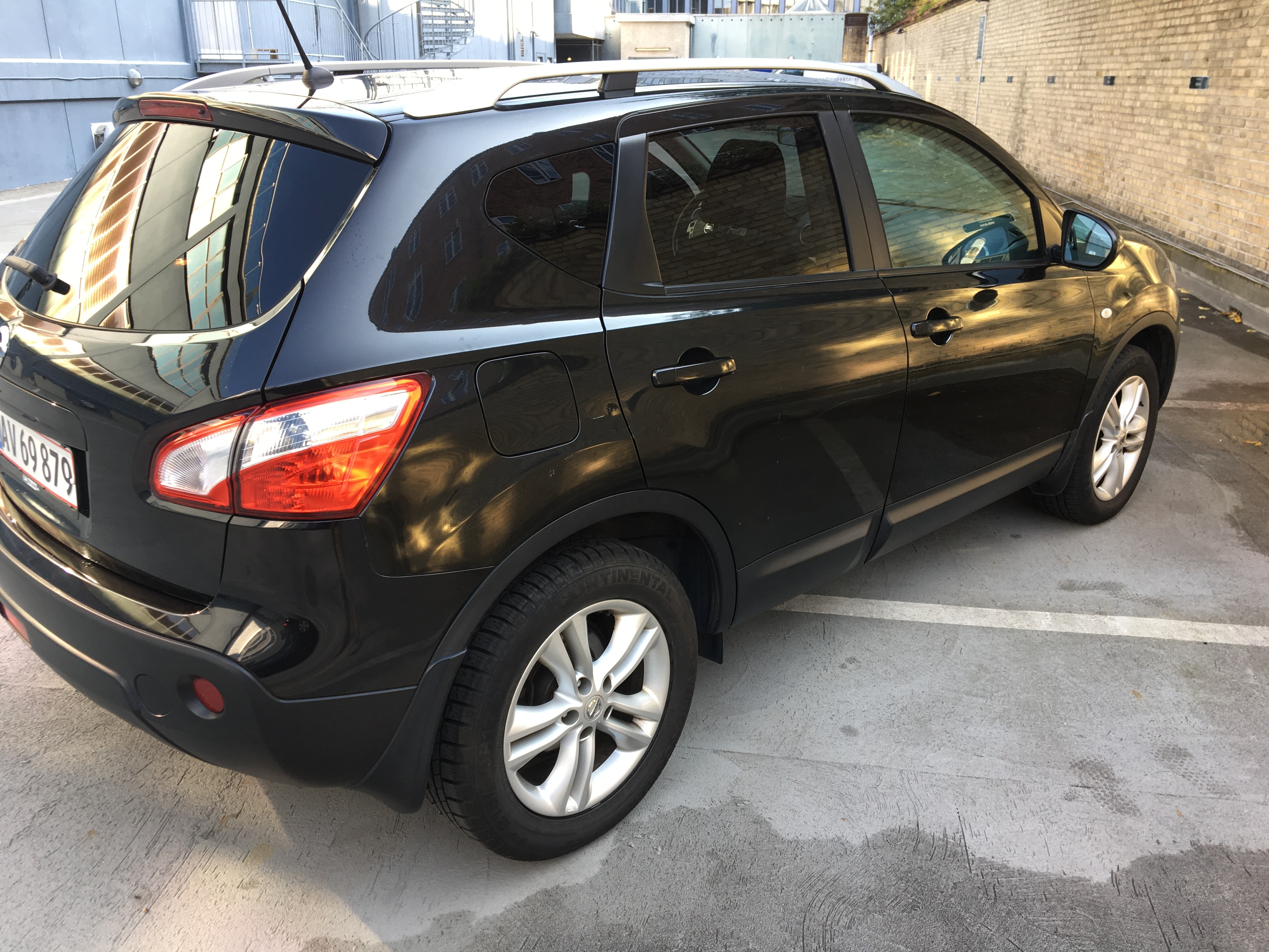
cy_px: 476
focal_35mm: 29
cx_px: 634
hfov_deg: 61.7
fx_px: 1063
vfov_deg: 48.2
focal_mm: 4.15
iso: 25
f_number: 2.2
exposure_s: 1/100
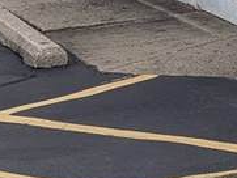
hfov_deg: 9.1
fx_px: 1158
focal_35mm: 169
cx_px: 739
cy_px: -127
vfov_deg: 8.5
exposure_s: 1/765
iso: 46
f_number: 1.85
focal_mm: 6.81
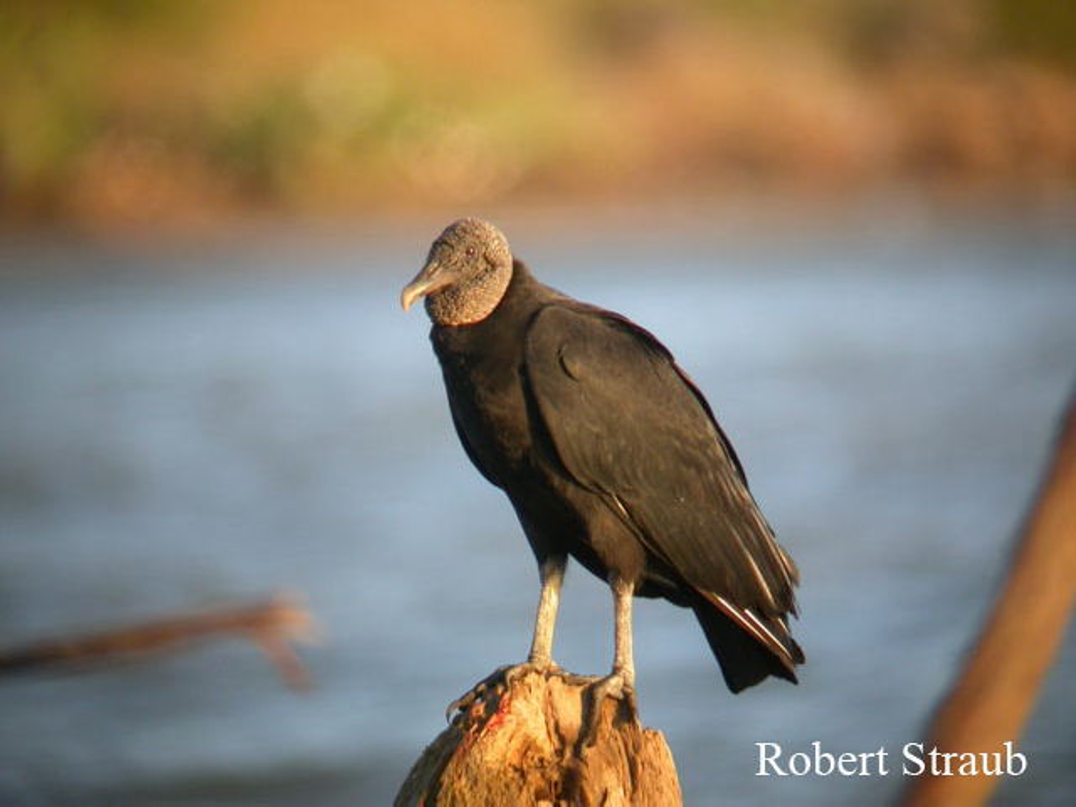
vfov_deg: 18.9
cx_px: 538
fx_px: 2425
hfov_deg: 25.0
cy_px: 404
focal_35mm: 78
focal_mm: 16.2
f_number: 5
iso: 100
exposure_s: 1/103
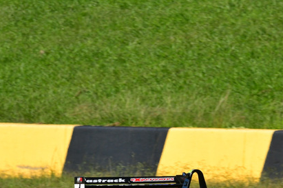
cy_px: 173
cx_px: 213
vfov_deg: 1.3
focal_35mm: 1023
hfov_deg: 2.0
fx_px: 8041
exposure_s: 1/640
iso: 500
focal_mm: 350
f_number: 13
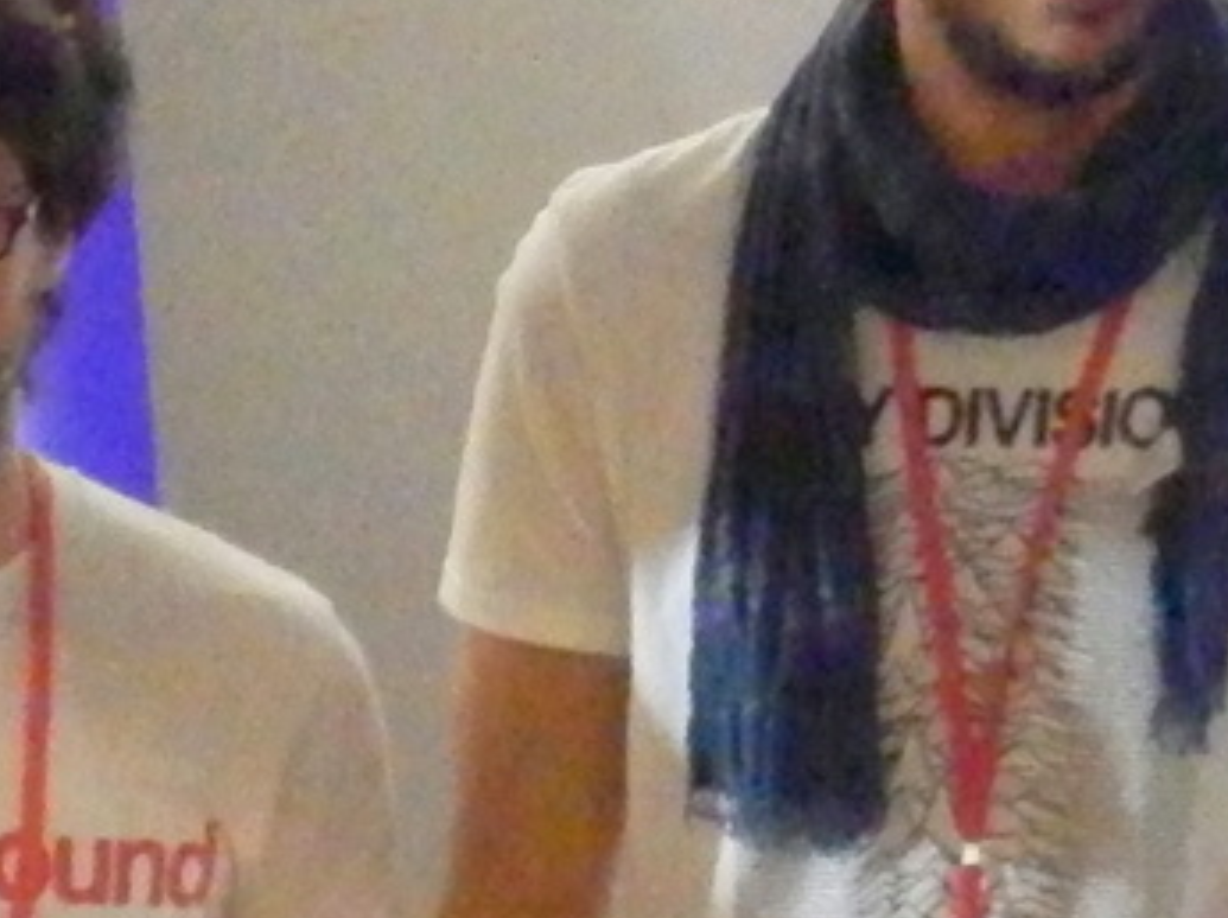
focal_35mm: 715
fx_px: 25338
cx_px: 256
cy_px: 1085
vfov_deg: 2.1
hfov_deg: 2.8
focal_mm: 27.5
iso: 3200
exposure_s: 1/80
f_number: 5.5
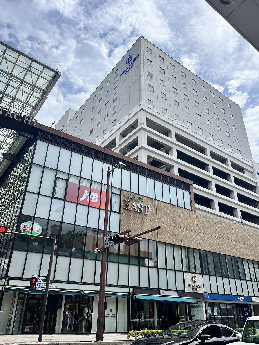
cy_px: 172
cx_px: 130
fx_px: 259
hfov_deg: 53.1
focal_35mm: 26
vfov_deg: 67.3
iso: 50
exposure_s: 1/5076
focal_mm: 5.1
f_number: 1.6
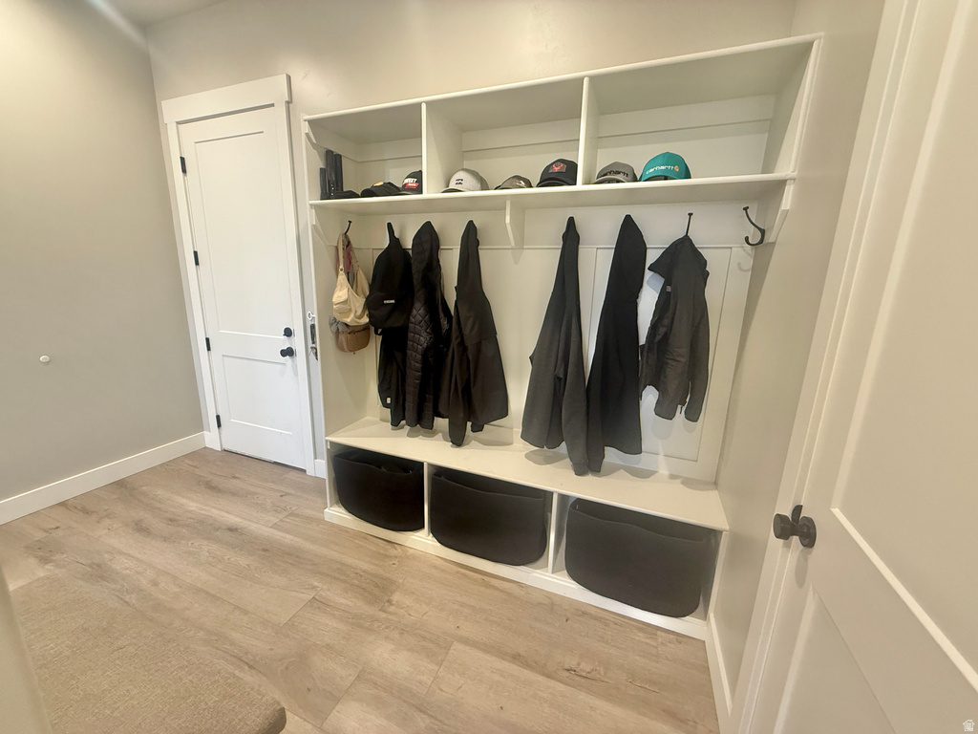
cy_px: 367
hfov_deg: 102.1
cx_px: 489
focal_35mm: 14
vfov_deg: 85.7
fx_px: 396
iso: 320
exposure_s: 1/60
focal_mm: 2.22
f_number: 2.2
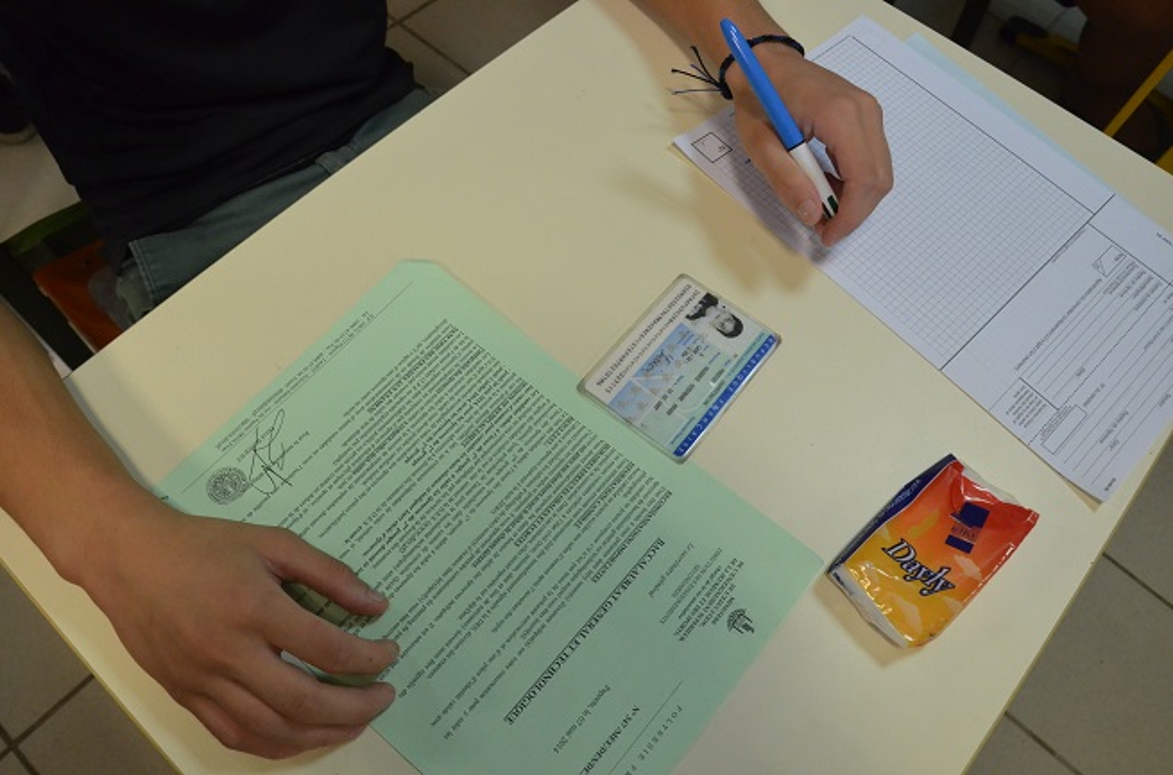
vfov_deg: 47.7
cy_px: 388
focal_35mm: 27
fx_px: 877
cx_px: 586
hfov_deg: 67.5
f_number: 6.3
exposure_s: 1/160
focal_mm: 18
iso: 2500
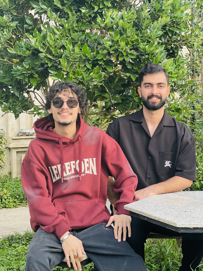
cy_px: 136
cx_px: 102
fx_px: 602
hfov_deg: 19.1
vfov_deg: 25.3
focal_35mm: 77
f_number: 2.8
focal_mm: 9
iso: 40
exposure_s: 1/121
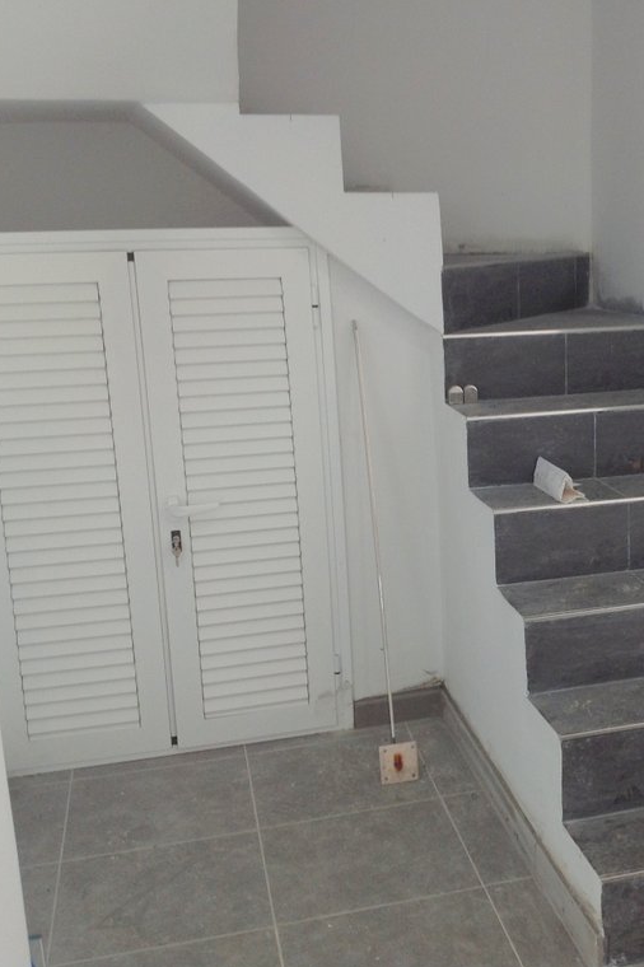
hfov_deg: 26.5
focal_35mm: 49
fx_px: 1316
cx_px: 583
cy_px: 484
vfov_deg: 40.4
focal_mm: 4.28
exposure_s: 1/40
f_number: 2.4
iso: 50
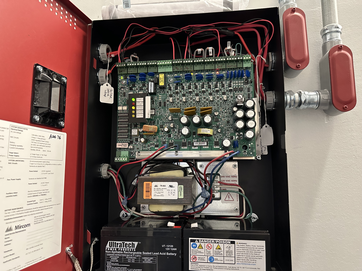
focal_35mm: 24
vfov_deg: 56.8
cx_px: 181
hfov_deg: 71.6
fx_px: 251
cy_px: 136
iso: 800
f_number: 1.78
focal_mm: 6.86
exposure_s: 1/60
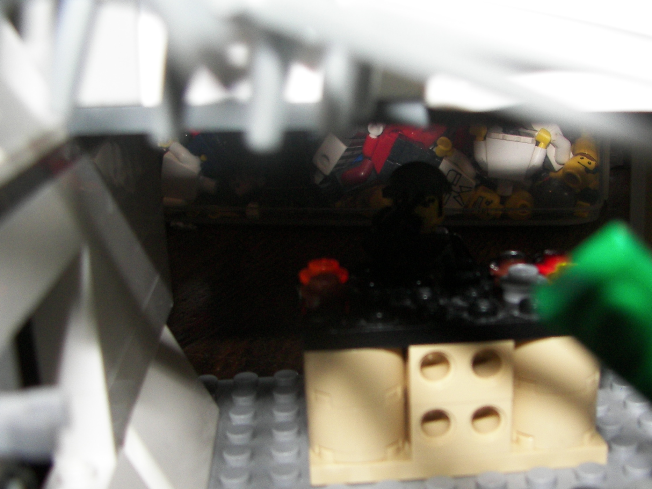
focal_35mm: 50
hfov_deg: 37.9
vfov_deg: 29.1
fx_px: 942
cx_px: 412
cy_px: 249
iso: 100
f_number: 2.8
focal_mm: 6
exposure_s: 1/30
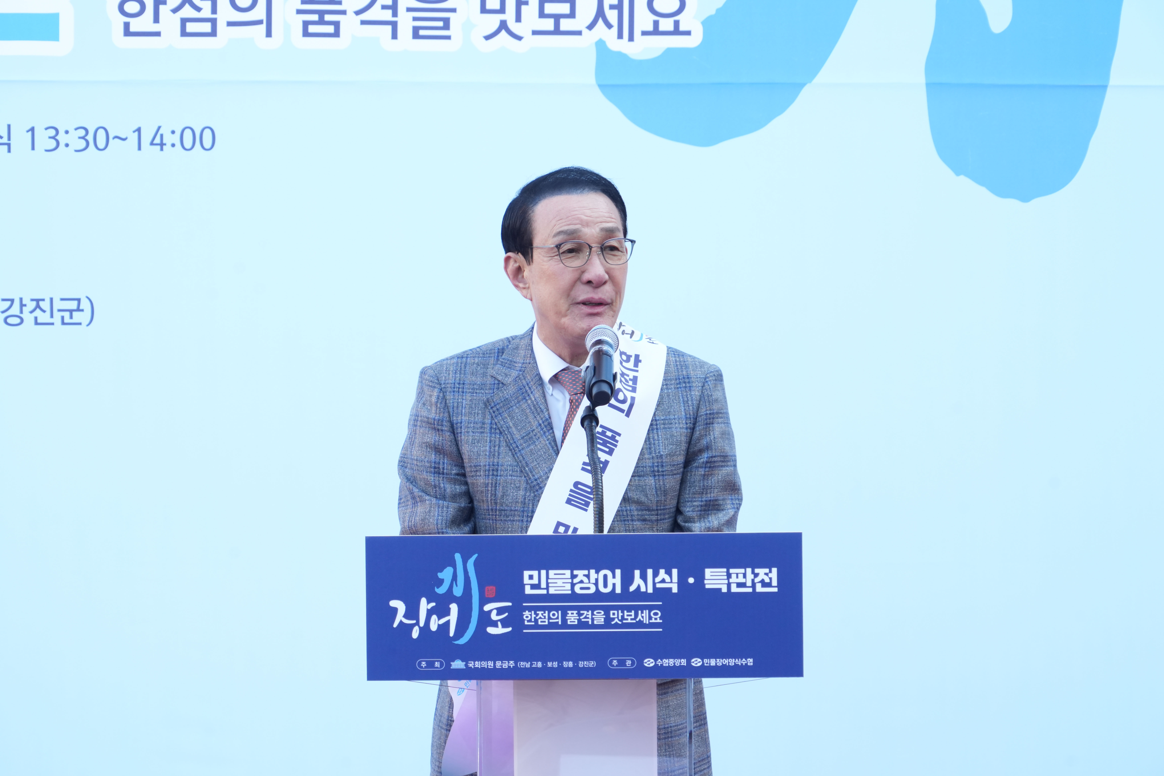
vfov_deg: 10.9
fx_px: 4074
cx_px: 582
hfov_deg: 16.3
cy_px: 388
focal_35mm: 126
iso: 1250
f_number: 8
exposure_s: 1/200
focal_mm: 126
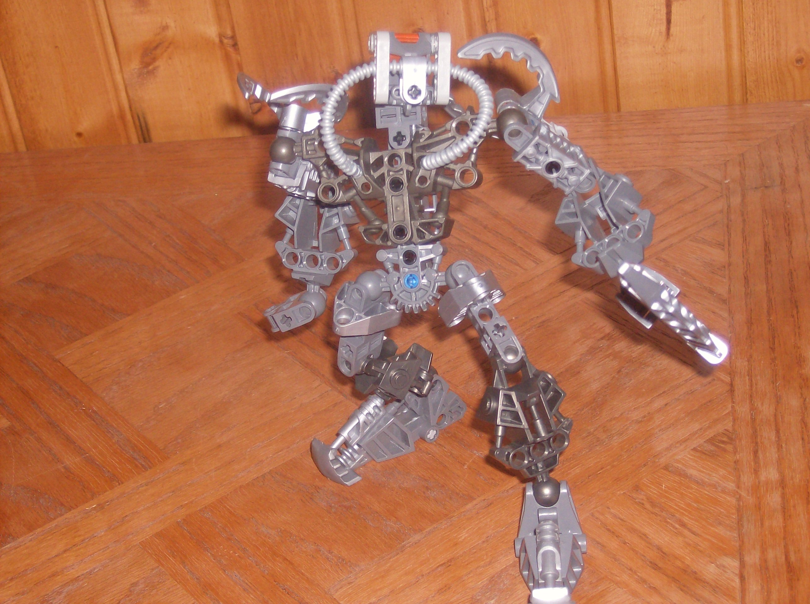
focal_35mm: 70
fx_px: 1634
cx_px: 405
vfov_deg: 20.9
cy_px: 302
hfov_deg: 27.8
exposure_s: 1/91.3
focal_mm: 11.6
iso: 200
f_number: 3.7
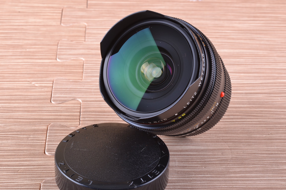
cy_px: 95
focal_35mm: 90
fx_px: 715
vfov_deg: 15.2
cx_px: 143
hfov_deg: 22.6
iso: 100
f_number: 16
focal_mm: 60
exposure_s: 1/160
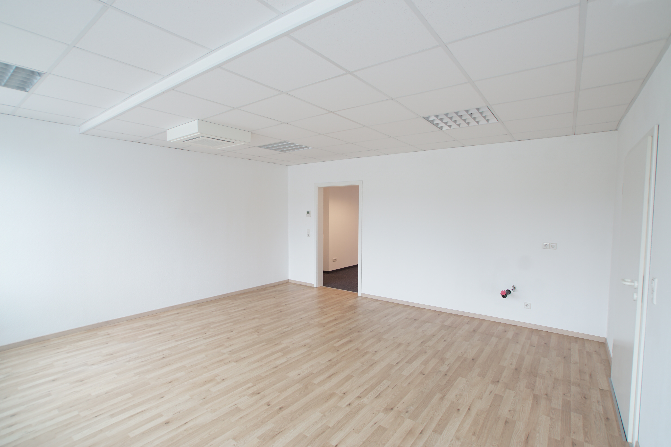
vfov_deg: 72.1
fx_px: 308
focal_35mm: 16
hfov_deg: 95.0
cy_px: 224
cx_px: 336
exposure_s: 1/5
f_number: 6.3
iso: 100
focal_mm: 11
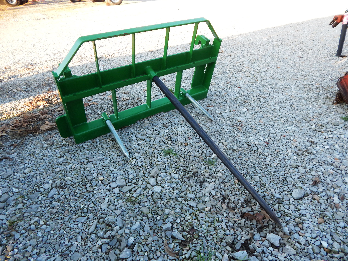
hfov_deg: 76.4
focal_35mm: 22
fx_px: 221
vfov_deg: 61.1
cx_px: 174
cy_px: 130
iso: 125
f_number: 3
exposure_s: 1/125
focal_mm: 4
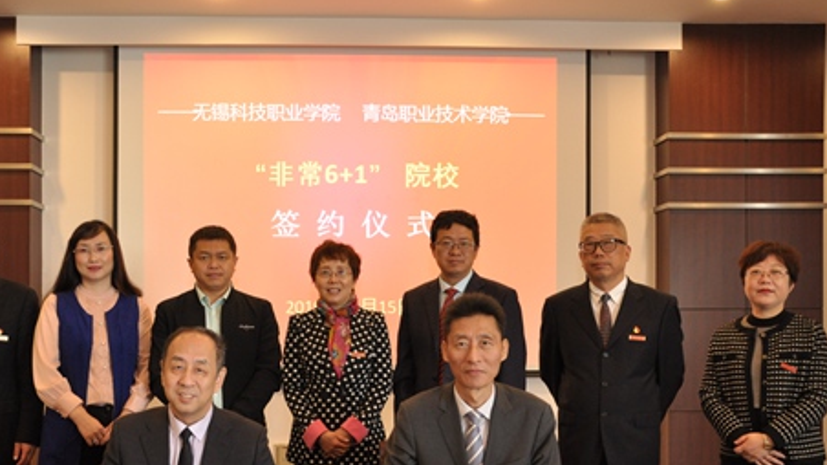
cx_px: 349
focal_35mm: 42
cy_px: 308
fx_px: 921
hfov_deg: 48.2
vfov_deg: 28.2
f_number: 4
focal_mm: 22
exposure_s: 1/60
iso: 800
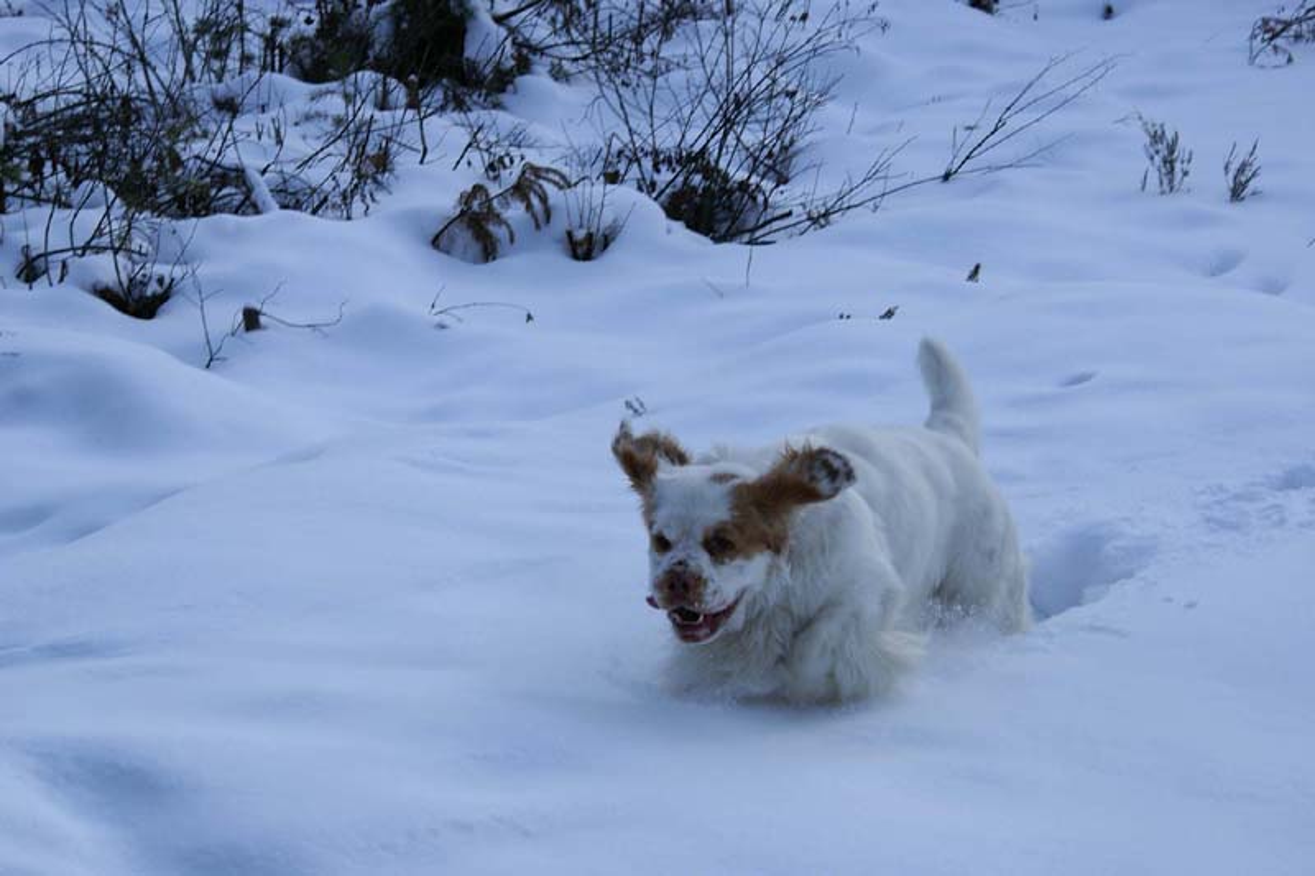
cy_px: 438
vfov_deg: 13.0
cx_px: 658
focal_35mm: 105
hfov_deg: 19.5
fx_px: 3834
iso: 100
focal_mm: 70
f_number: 9
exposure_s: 1/250
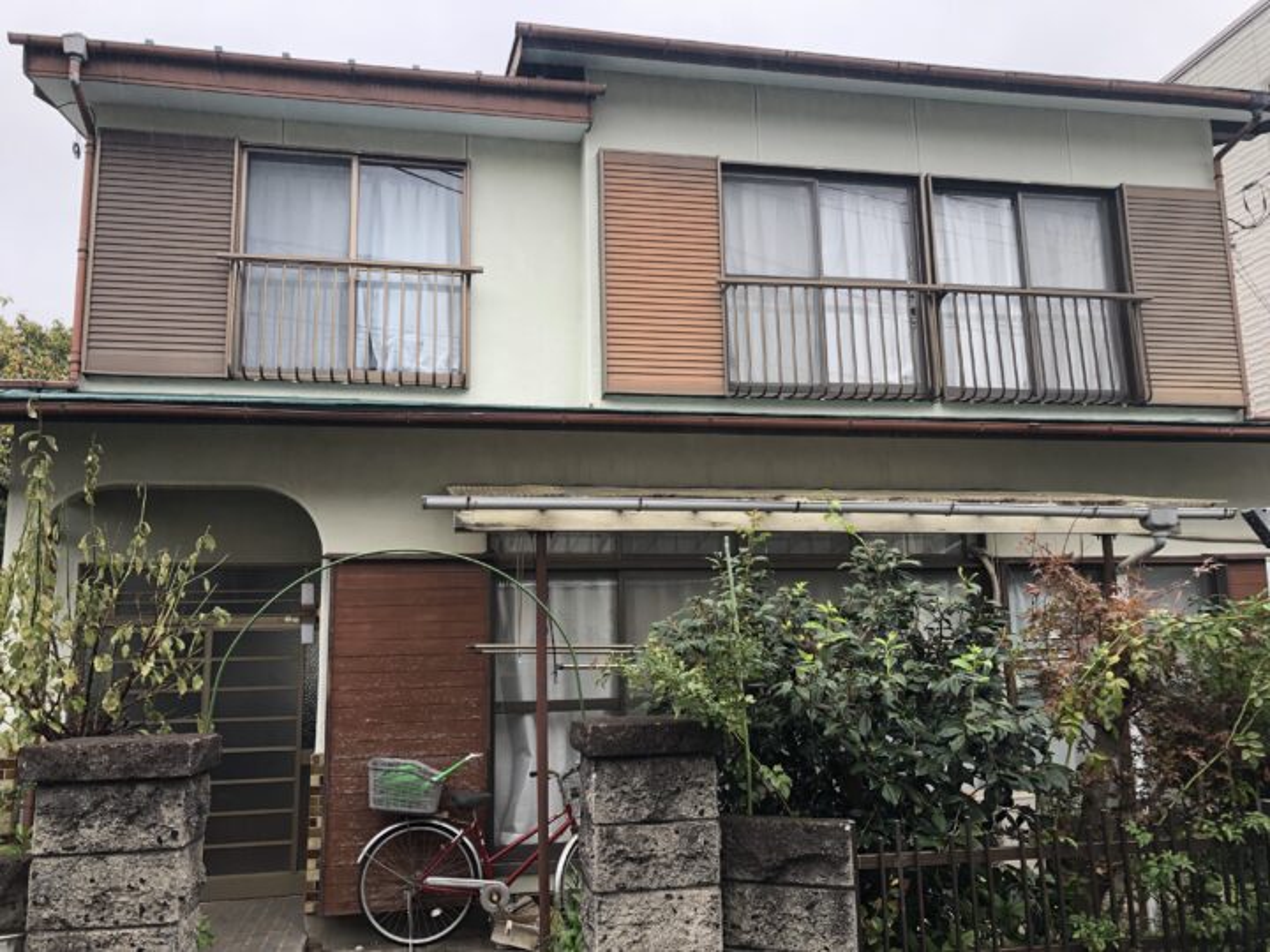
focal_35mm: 28
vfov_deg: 49.7
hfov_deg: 63.4
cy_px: 476
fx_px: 1027
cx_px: 635
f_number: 1.8
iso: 25
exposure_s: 1/120
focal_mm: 3.99
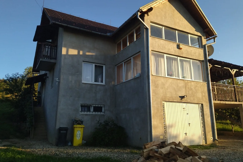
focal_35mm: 29
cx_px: 120
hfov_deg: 63.6
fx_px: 196
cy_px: 78
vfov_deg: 45.0
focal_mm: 4.74
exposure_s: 1/1090
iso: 100
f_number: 1.79
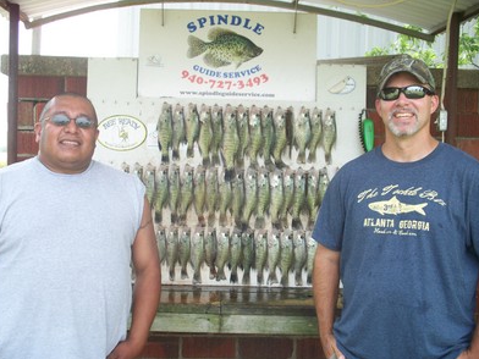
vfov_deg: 30.3
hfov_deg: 39.7
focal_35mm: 48
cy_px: 178
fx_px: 664
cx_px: 237
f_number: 2.9
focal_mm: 9.86
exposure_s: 1/125
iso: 64
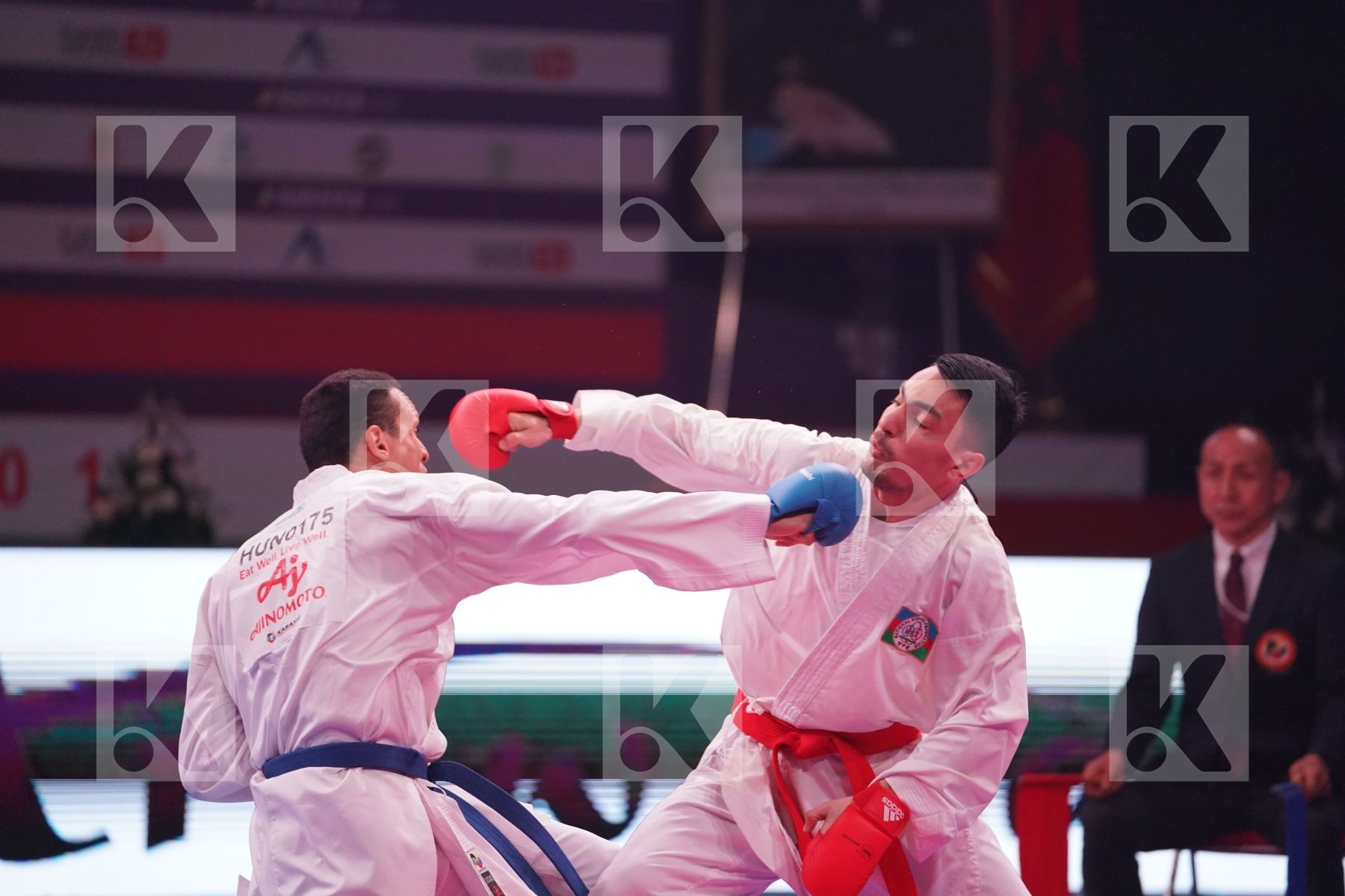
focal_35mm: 187
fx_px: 6986
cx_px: 672
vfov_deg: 7.3
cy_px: 448
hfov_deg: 11.0
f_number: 2.8
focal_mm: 187
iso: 4000
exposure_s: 1/1000
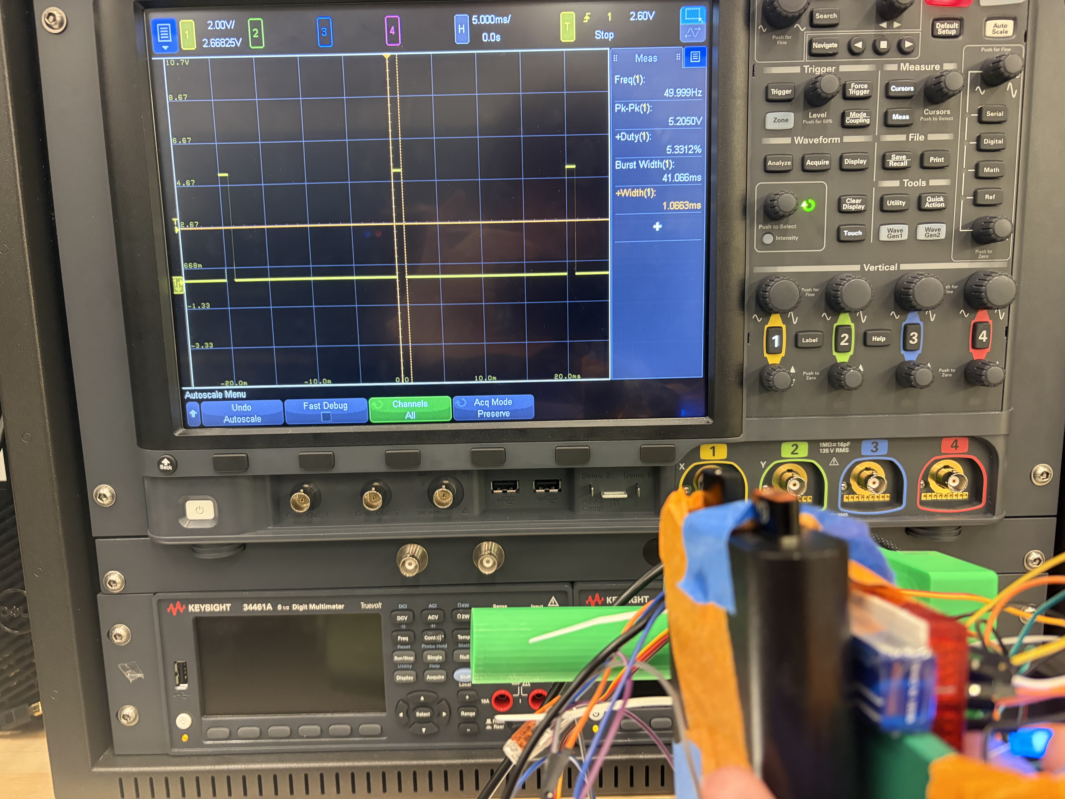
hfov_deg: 67.3
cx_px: 532
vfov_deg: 53.1
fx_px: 800
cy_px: 400
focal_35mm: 26
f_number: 1.6
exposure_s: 1/60
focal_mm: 5.96
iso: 320
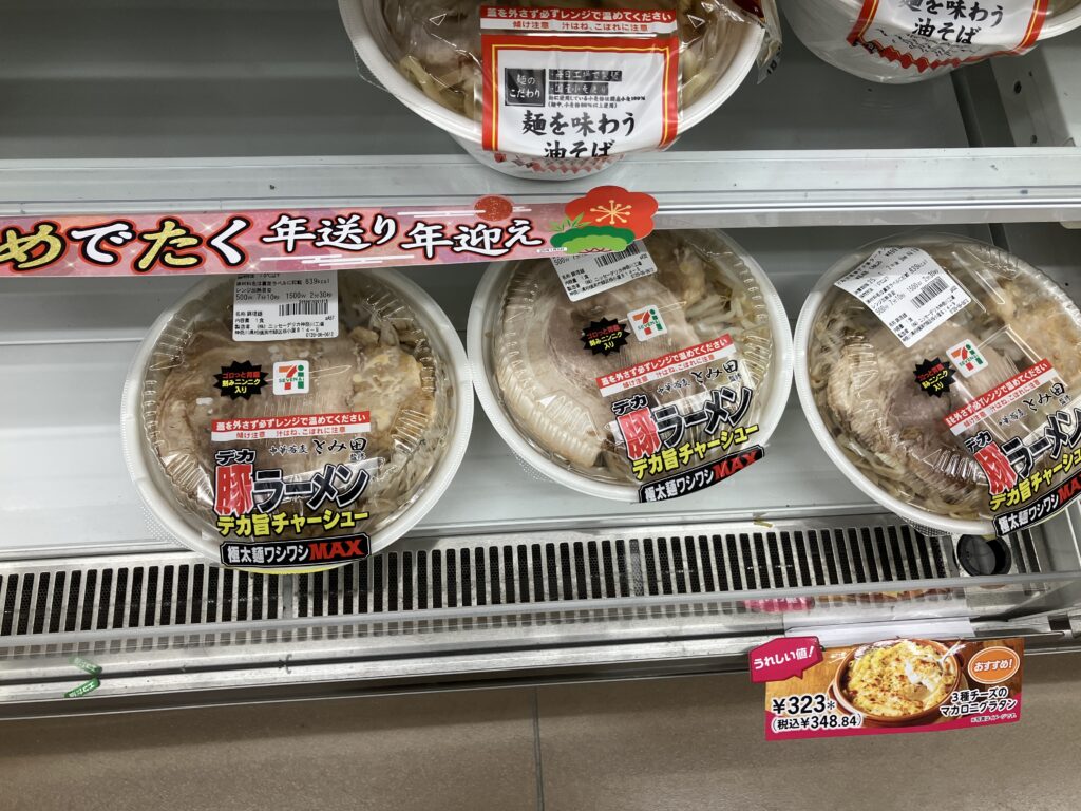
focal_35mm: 28
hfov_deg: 63.4
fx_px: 874
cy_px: 406
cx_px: 540
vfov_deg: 49.7
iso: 64
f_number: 1.8
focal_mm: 3.99
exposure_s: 1/100
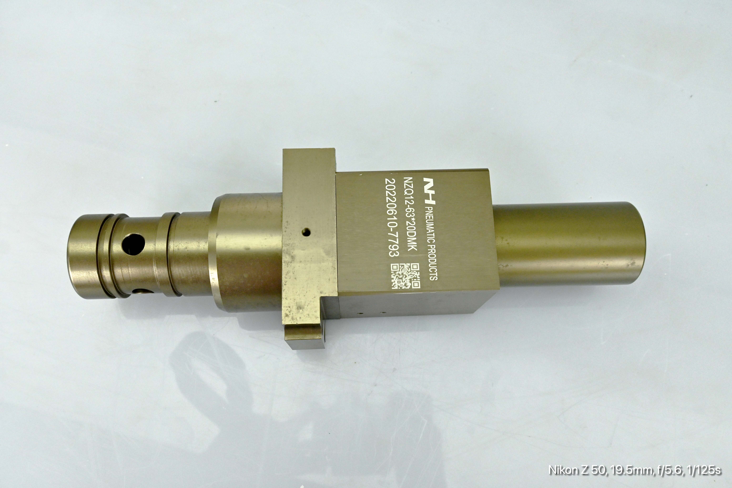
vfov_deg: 44.6
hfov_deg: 63.2
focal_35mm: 29
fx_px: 595
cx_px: 366
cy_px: 244
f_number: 5.6
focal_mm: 19.5
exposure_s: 1/125
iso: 1000
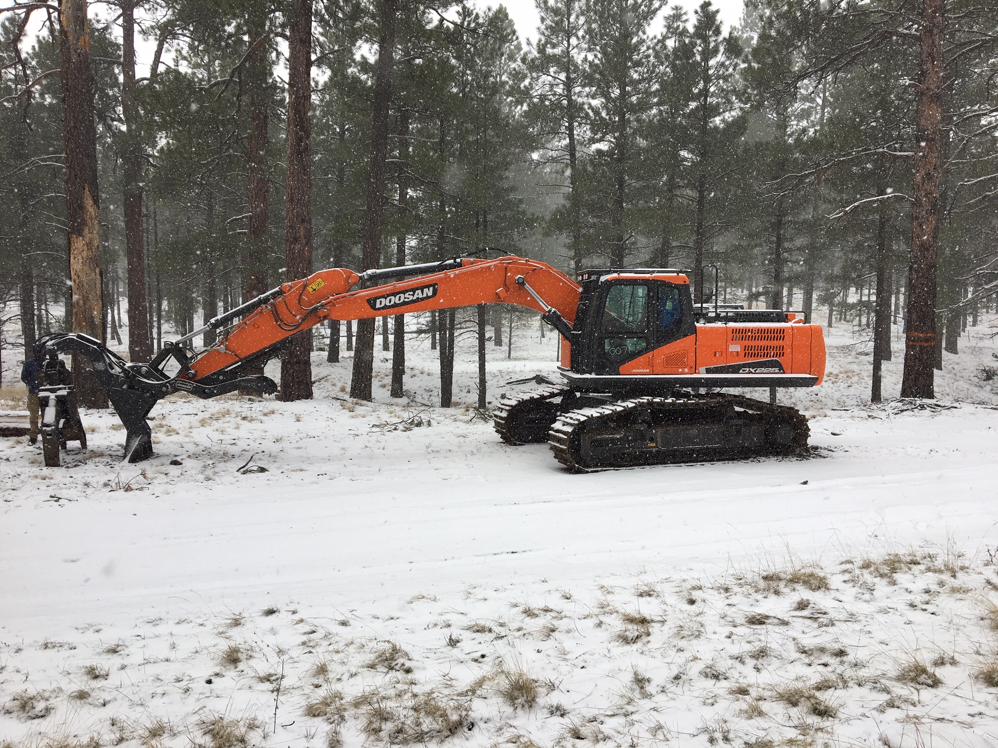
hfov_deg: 61.7
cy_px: 374
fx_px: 836
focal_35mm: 29
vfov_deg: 48.2
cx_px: 499
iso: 25
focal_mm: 4.15
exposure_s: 1/950
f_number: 2.2
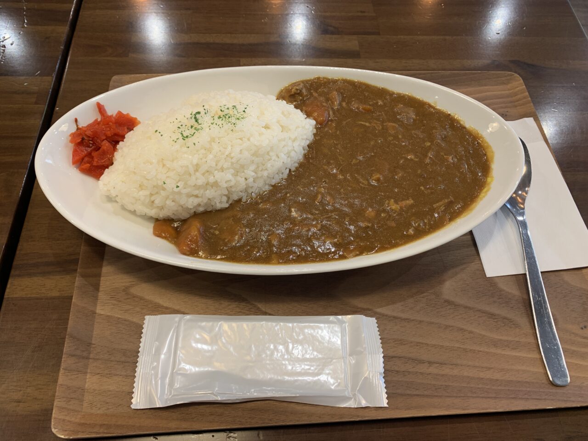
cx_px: 294
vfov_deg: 53.1
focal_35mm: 26
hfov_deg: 67.3
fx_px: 442
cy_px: 220
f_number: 1.8
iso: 50
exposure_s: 1/50
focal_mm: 4.25
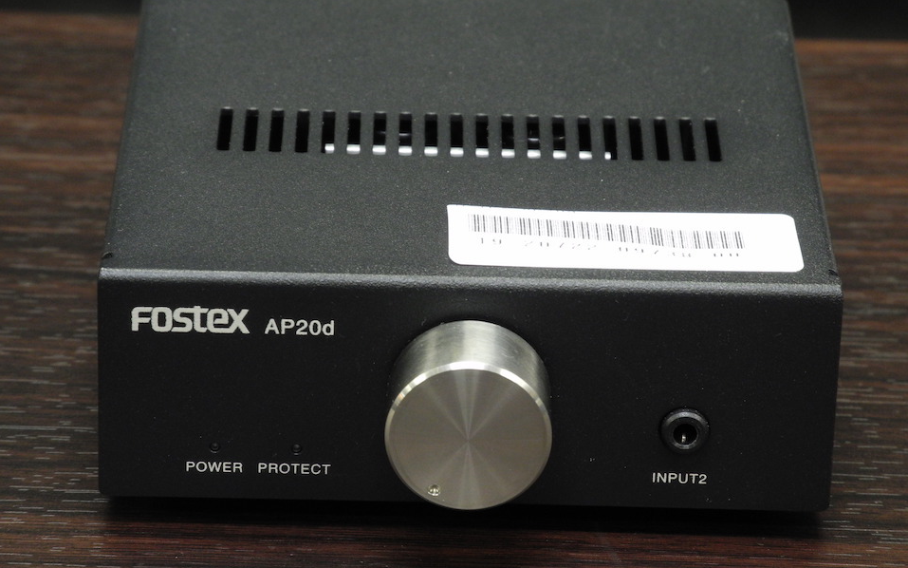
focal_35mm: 184
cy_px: 280
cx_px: 454
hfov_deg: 11.4
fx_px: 4553
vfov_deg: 7.1
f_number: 5.6
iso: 400
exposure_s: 1/11.5
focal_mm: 37
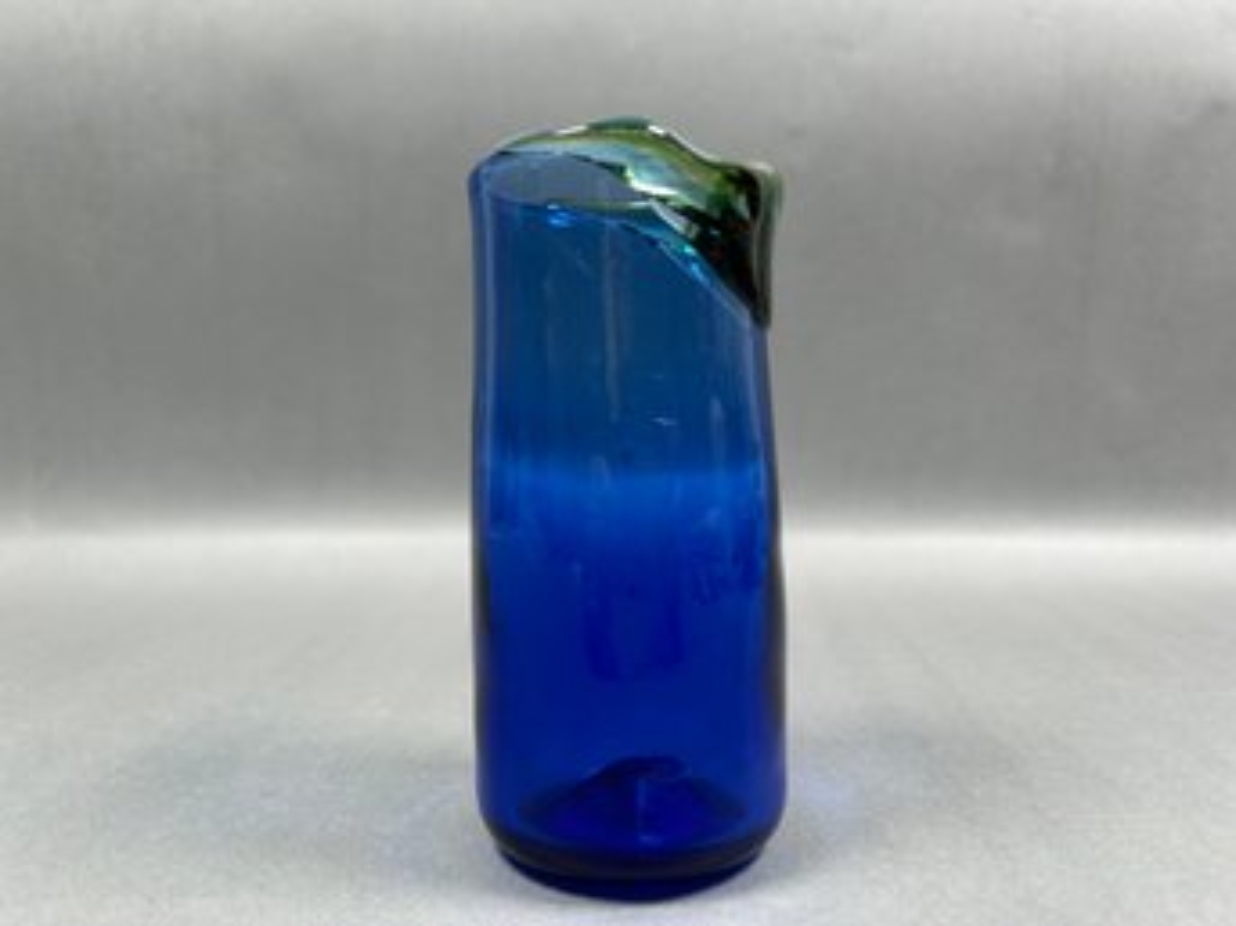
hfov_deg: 67.3
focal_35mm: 26
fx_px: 928
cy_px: 463
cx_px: 618
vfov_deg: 53.0
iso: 32
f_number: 1.5
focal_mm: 5.7
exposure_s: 1/144
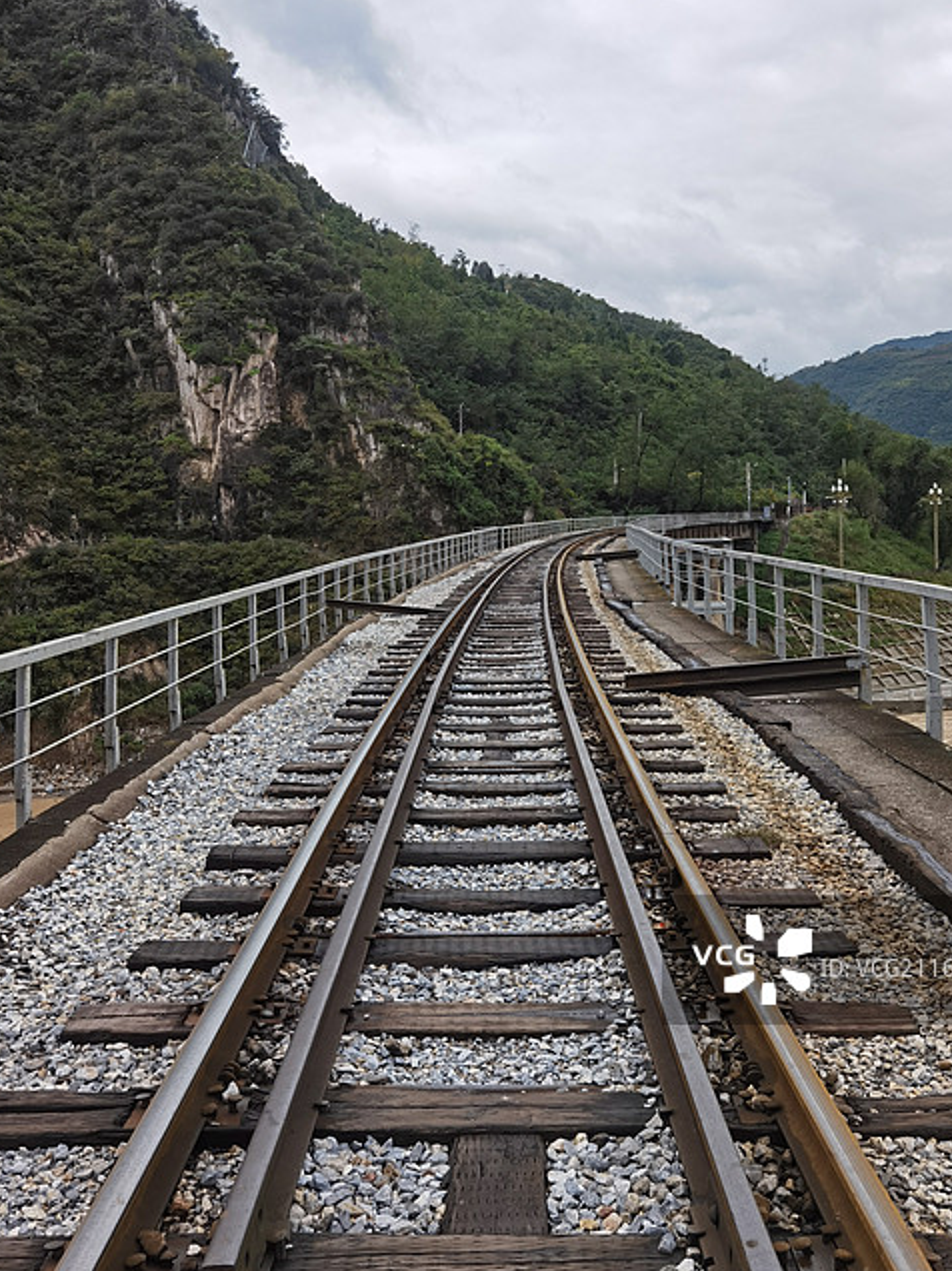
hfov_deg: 41.8
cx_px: 508
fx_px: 1247
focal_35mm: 34
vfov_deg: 53.9
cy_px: 584
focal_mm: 6.71
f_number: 1.9
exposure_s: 1/1391
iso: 50
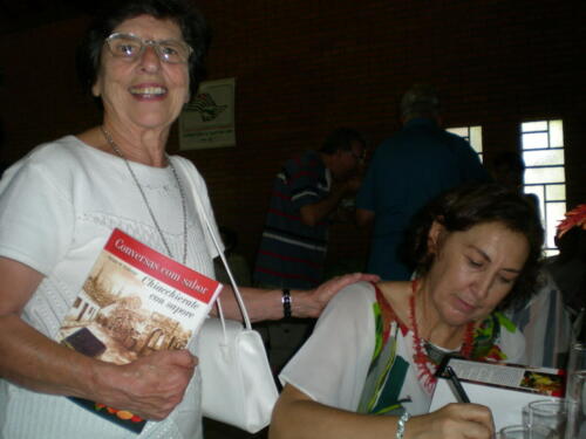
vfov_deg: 37.7
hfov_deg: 49.0
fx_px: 643
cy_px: 220
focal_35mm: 38
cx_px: 293
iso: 50
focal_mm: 6.3
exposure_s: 1/60
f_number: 3.1
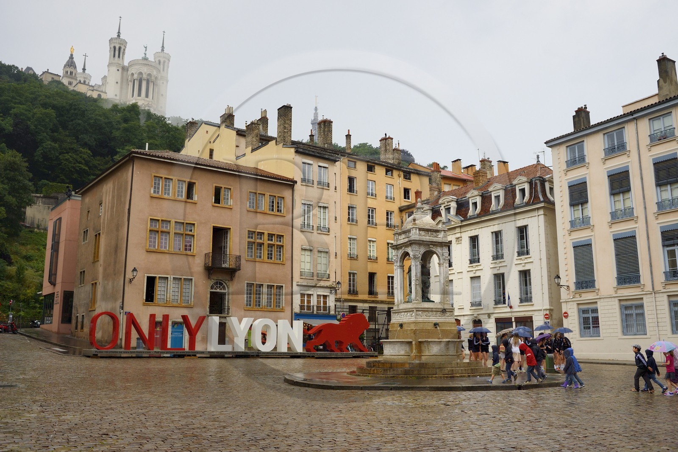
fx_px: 603
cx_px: 339
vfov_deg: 41.1
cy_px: 226
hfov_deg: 58.7
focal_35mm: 32
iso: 400
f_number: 4.5
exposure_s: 1/1250
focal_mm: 32
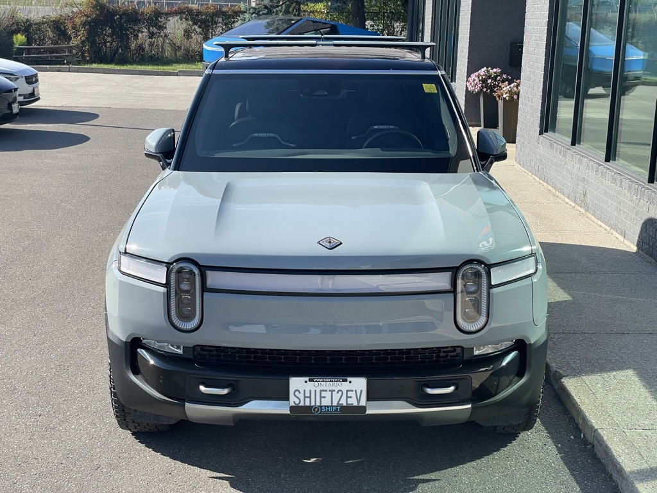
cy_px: 246
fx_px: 987
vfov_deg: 28.0
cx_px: 328
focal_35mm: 52
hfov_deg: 36.8
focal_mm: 6
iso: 25
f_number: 2
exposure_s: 1/786
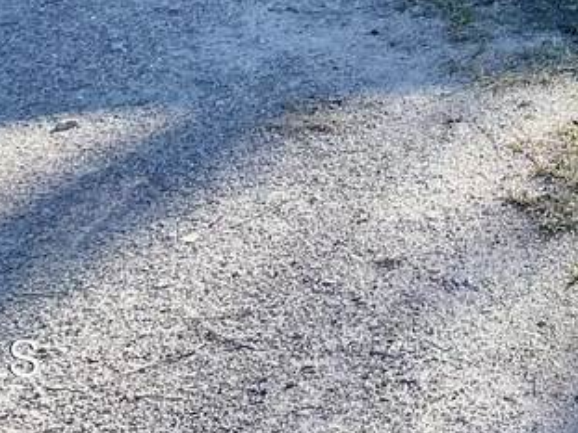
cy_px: -452
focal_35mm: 107
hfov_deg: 16.8
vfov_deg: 12.2
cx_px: 849
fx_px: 1786
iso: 32
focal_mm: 4.2
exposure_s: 1/1383
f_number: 1.6
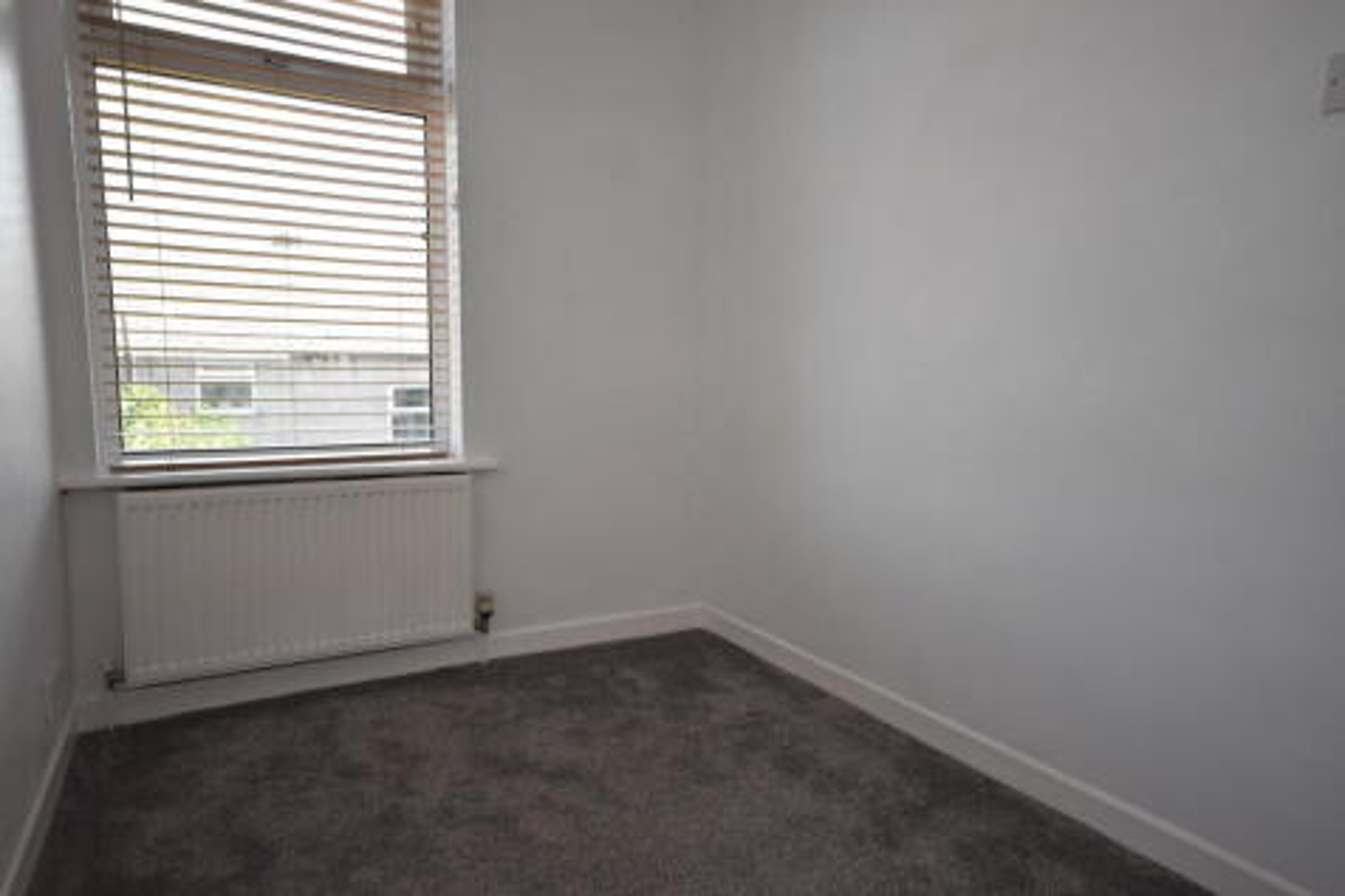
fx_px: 840
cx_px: 672
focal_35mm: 22
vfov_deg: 56.1
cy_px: 448
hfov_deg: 77.3
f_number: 5
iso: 500
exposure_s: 1/200
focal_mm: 15
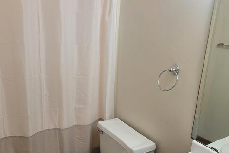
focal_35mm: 35
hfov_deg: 54.4
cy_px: 88
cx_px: 108
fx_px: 223
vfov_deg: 37.8
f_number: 1.8
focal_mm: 5.4
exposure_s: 1/120
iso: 100
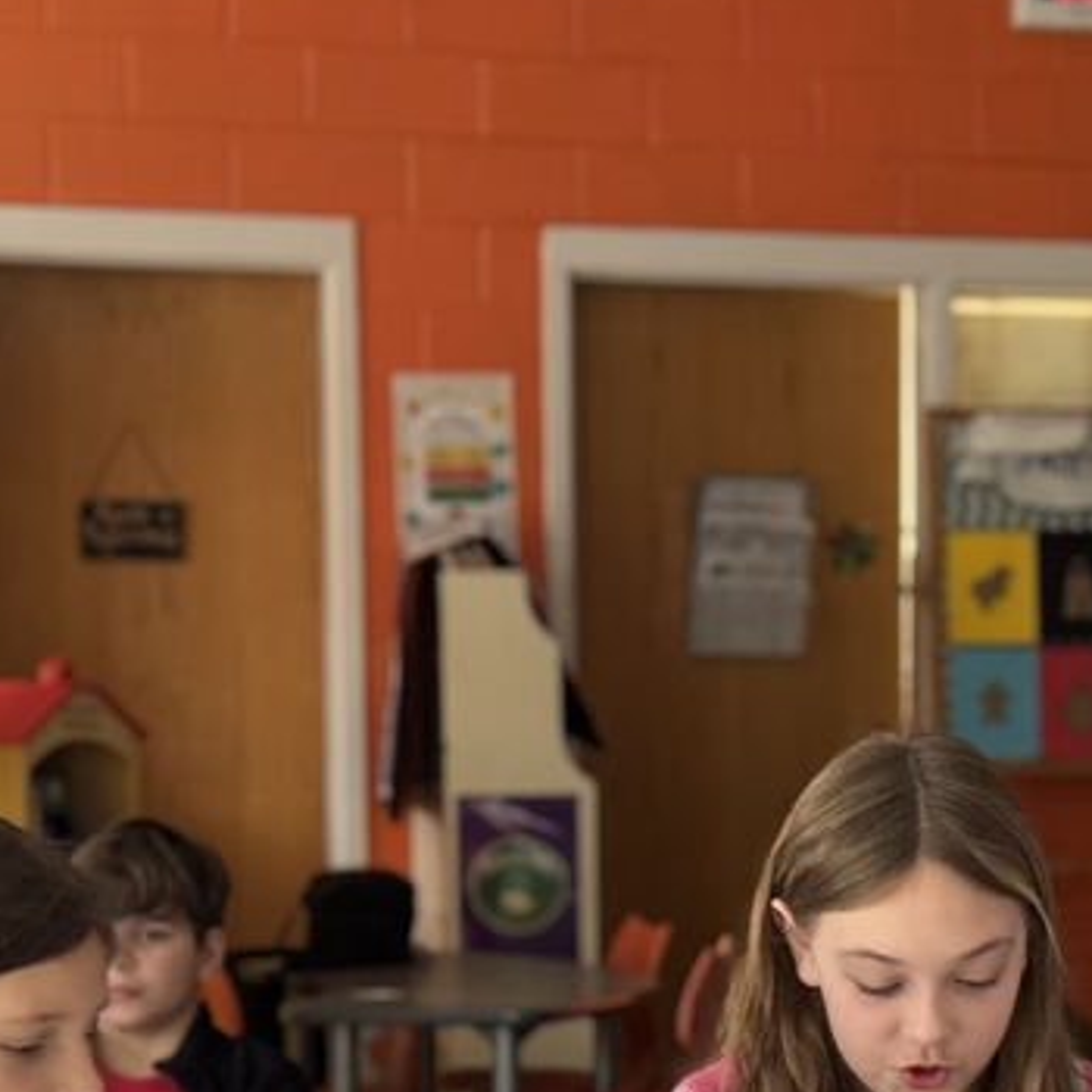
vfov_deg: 14.0
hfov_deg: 13.7
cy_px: 908
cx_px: 1320
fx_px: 4426
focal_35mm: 124
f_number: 1.78
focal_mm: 6.76
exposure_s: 1/60
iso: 200
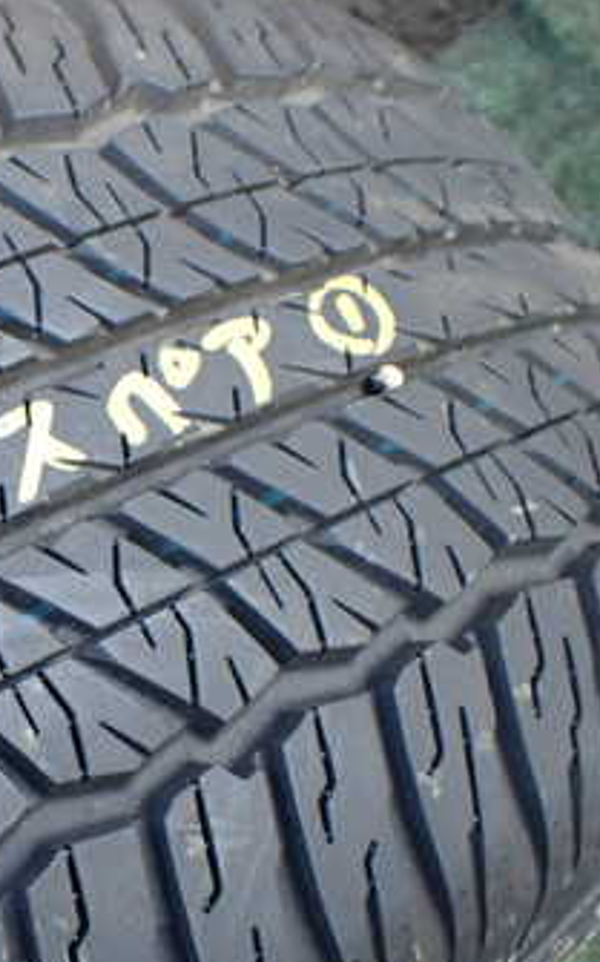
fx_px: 1493
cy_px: 617
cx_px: -192
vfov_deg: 35.4
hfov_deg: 20.6
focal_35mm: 57
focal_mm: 5.4
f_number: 2.3
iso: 200
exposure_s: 1/125
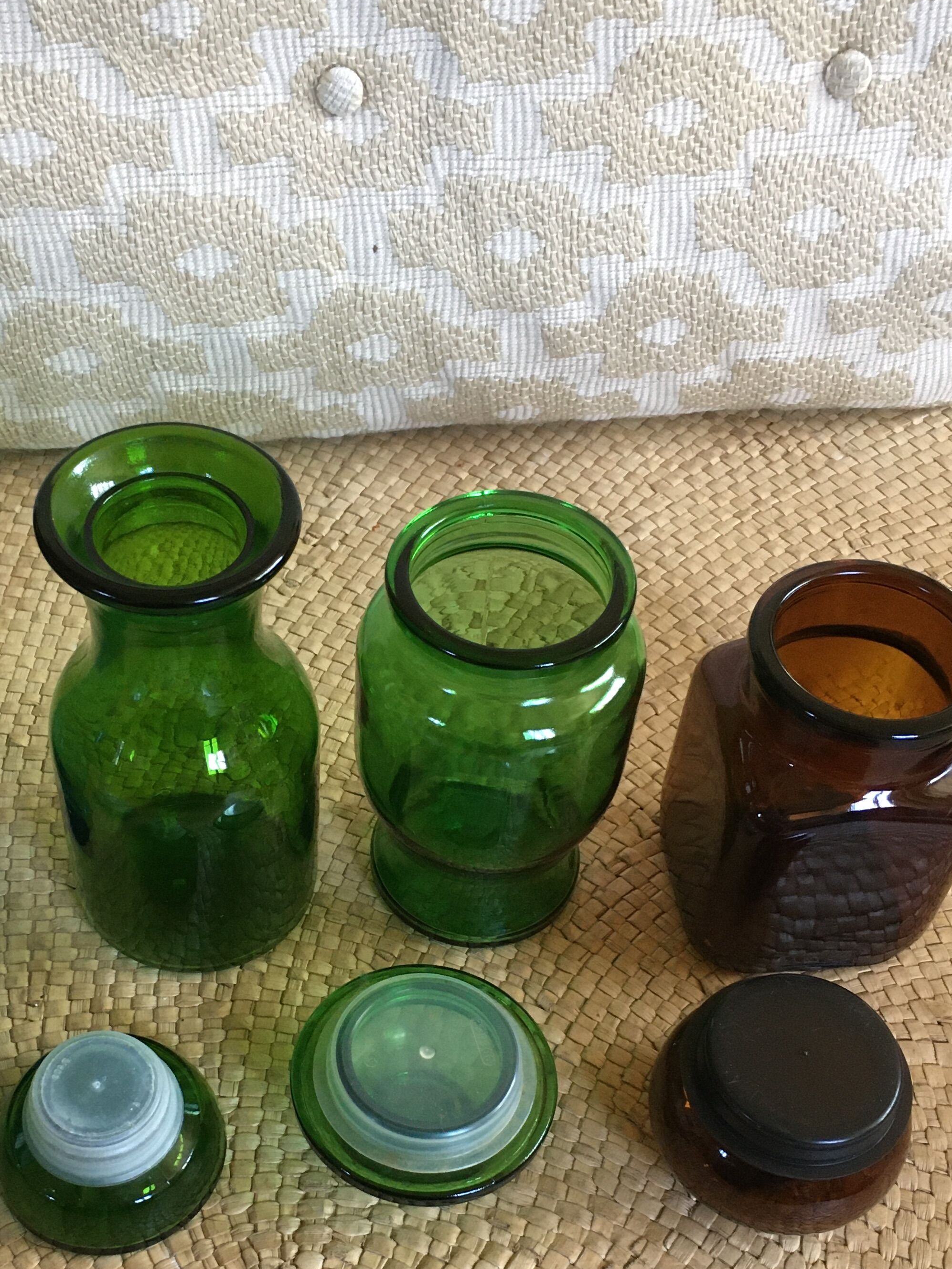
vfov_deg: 42.3
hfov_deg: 32.7
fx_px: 1613
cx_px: 332
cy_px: 852
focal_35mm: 44
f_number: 2.2
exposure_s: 1/33
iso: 160
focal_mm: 4.15
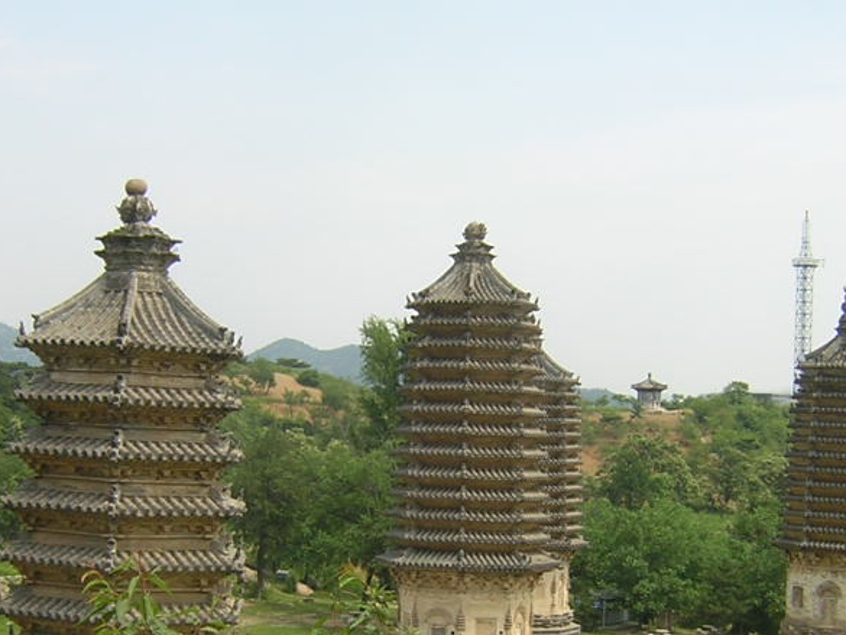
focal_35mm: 63
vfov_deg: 23.2
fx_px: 1540
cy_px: 417
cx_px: 419
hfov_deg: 30.7
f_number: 5.2
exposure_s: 1/186
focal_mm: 4.7
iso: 100
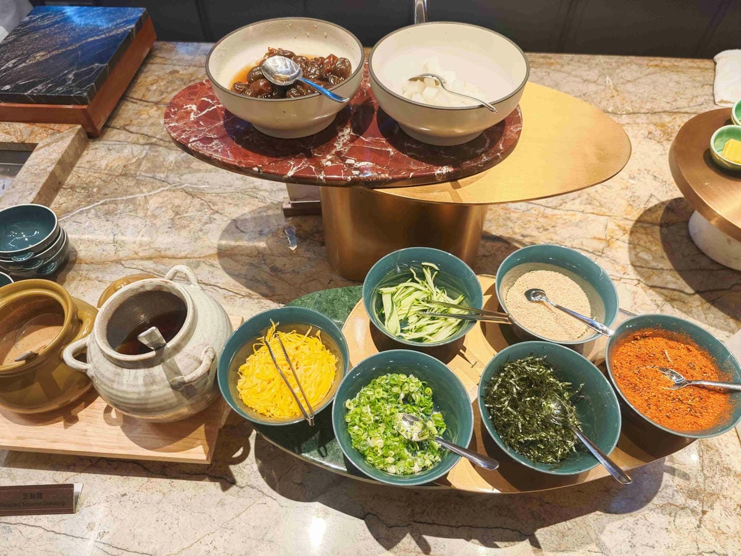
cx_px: 370
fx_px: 492
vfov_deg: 58.9
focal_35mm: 23
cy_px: 278
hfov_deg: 73.9
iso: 640
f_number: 1.63
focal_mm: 8.72
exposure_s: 1/60.1
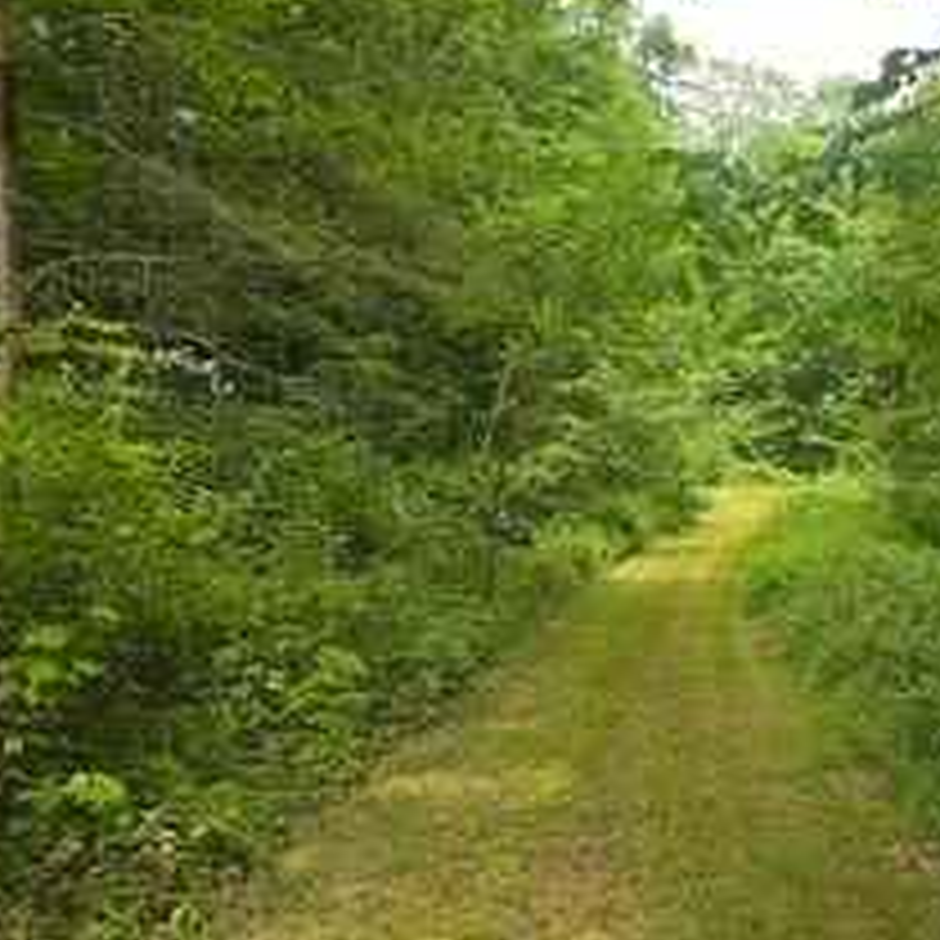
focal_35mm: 42
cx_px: 785
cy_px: 663
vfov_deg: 39.3
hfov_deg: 38.2
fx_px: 1290
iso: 12
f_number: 1.7
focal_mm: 6.3
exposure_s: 1/162
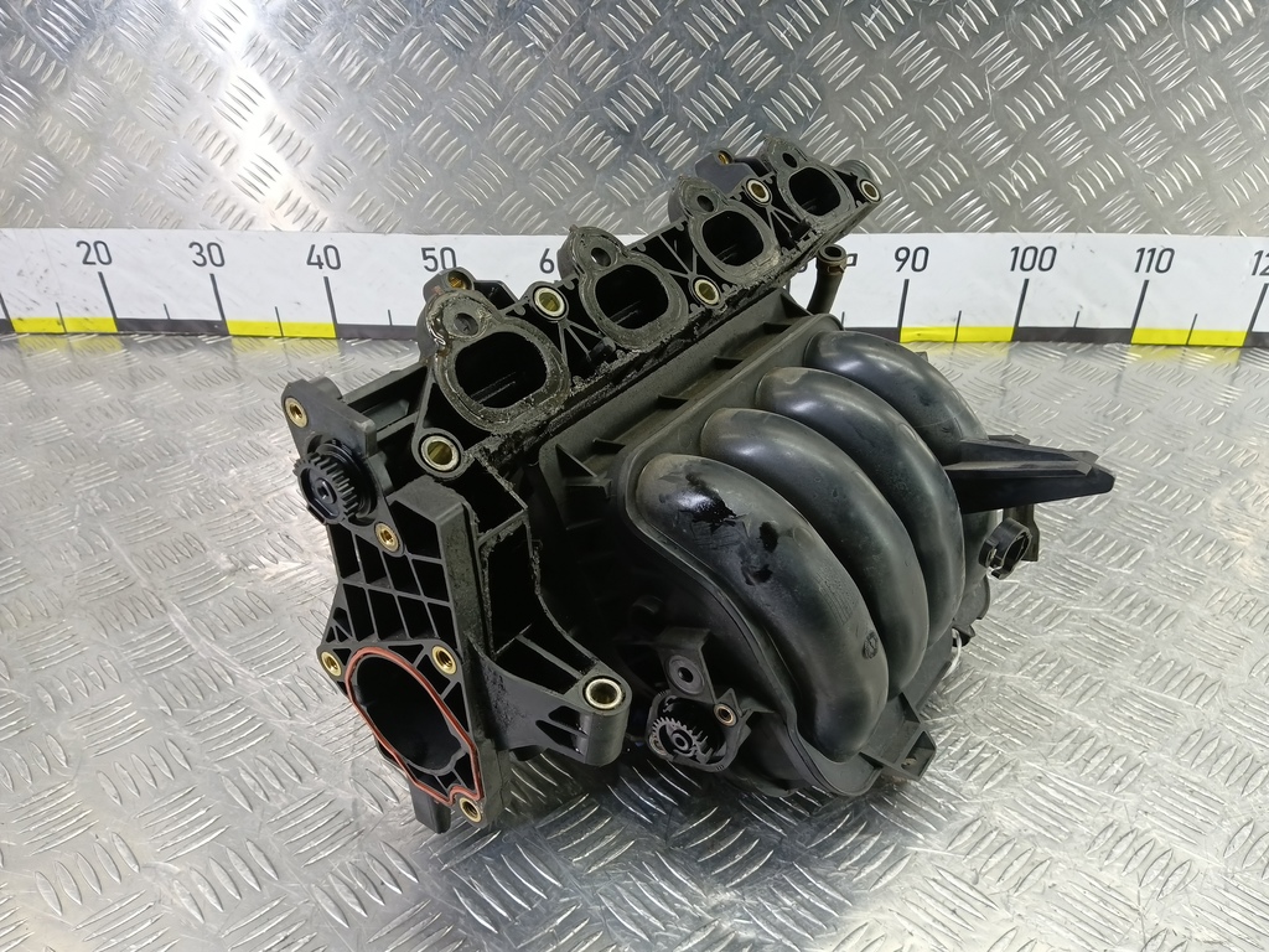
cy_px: 476
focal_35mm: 23
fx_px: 843
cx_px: 634
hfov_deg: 73.9
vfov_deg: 58.9
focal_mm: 4.11
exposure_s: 1/50
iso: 222
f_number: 1.6
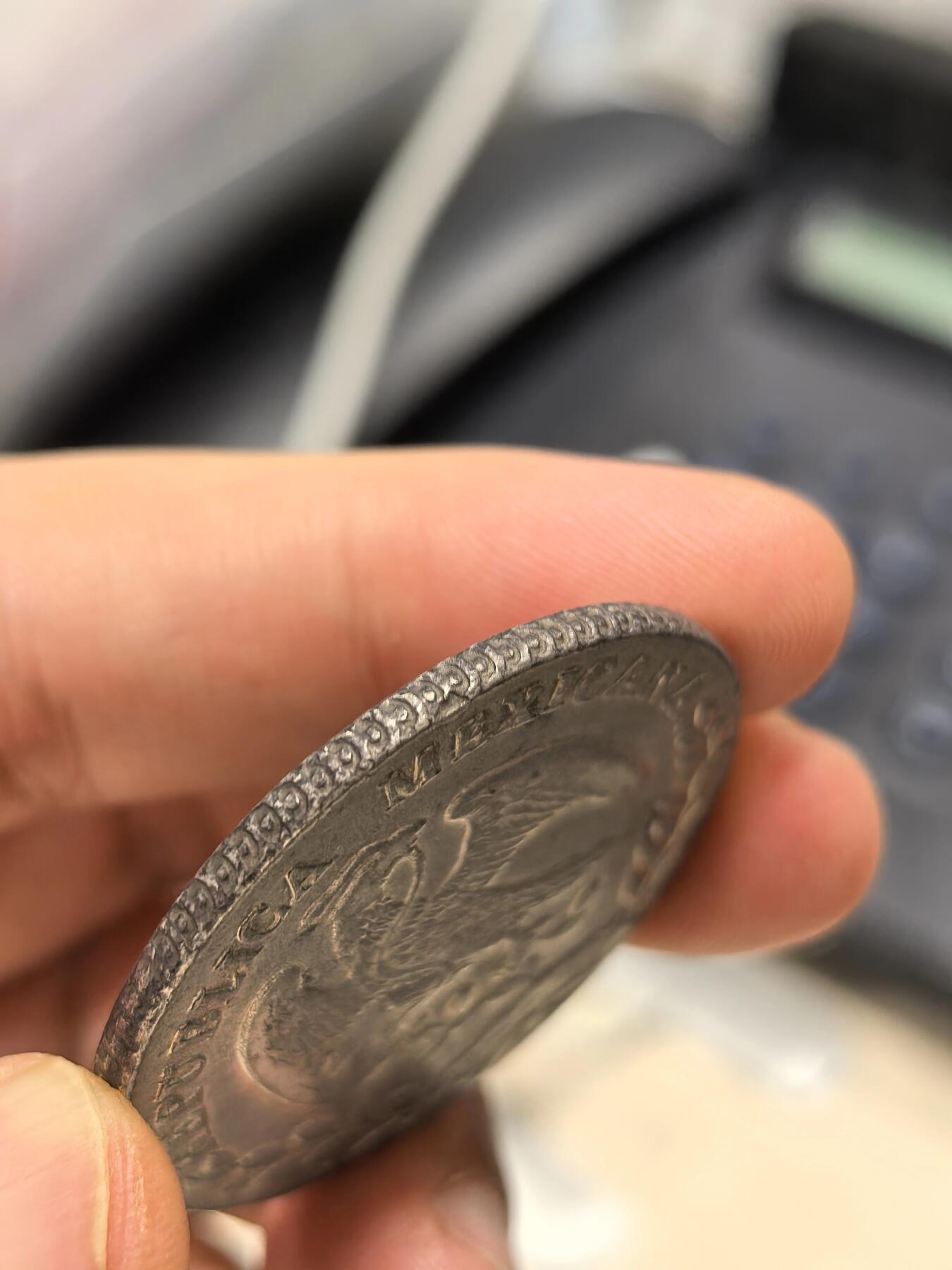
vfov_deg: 35.5
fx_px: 1980
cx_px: 476
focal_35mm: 54
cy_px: 635
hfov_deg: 27.0
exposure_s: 1/50
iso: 200
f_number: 2
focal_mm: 6.98
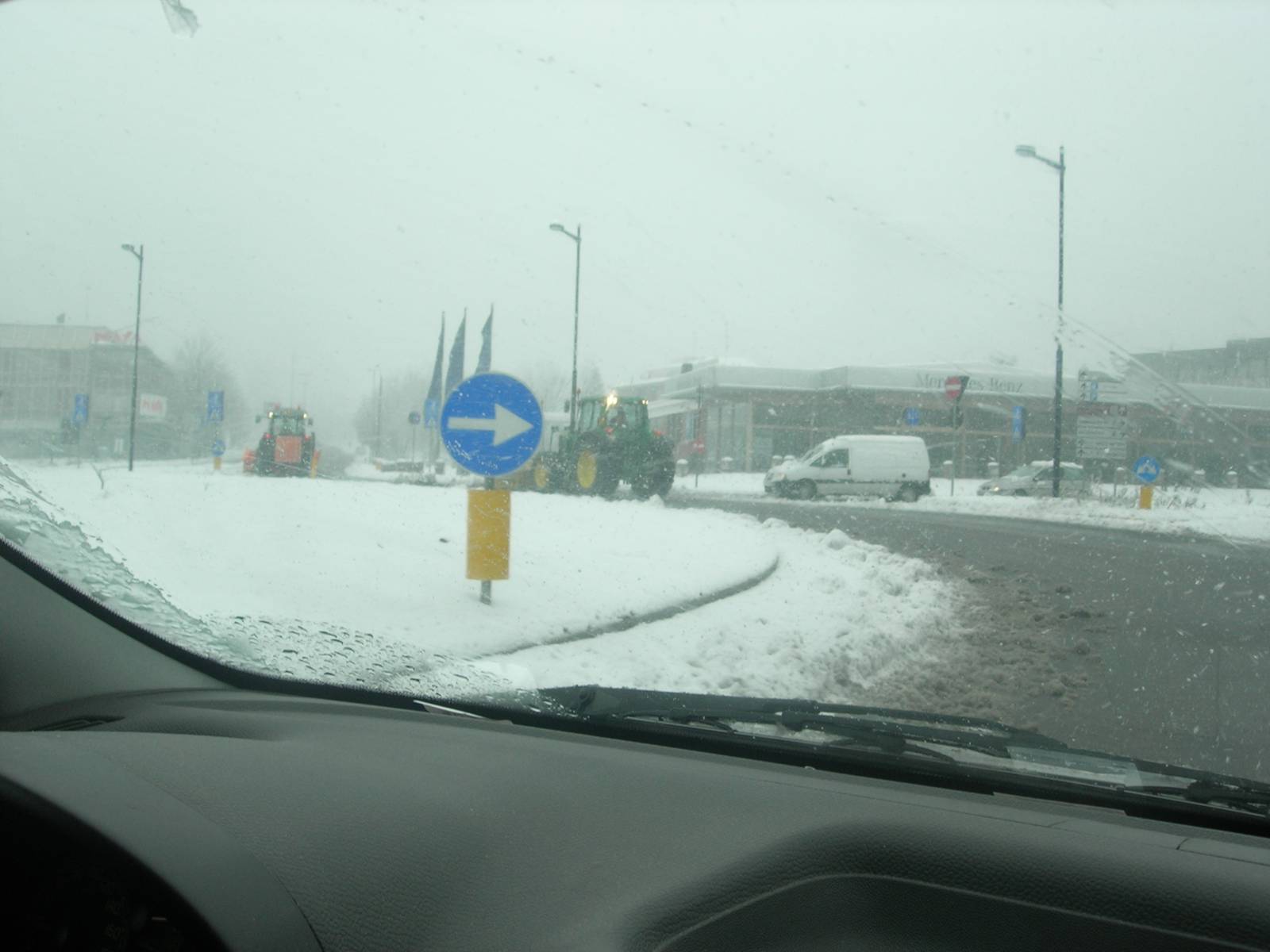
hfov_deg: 49.0
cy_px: 476
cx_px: 635
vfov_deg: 37.7
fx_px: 1394
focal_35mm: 38
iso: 70
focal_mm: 7.8
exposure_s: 1/137
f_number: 4.8
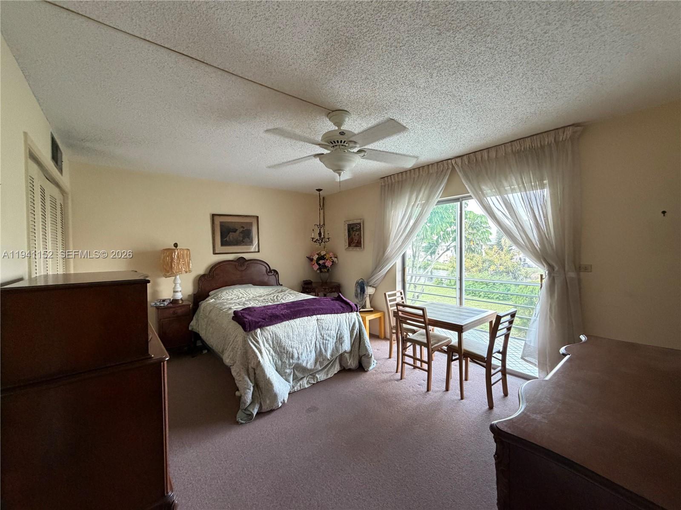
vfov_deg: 85.7
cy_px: 255
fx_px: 275
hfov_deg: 102.1
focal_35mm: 14
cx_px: 340
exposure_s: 1/60
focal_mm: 2.22
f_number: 2.2
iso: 400
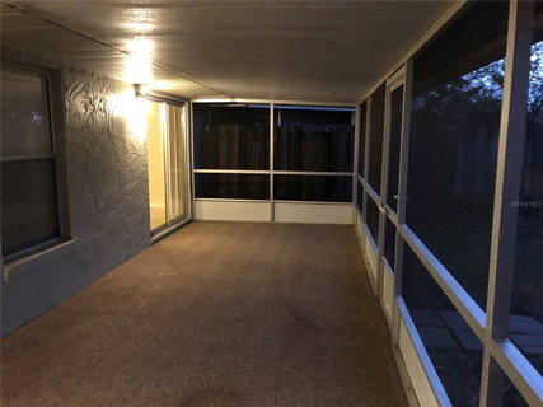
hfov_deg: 63.5
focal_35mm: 28
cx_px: 272
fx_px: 439
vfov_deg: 49.7
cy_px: 204
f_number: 1.8
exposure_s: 1/4
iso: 100
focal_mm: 3.99
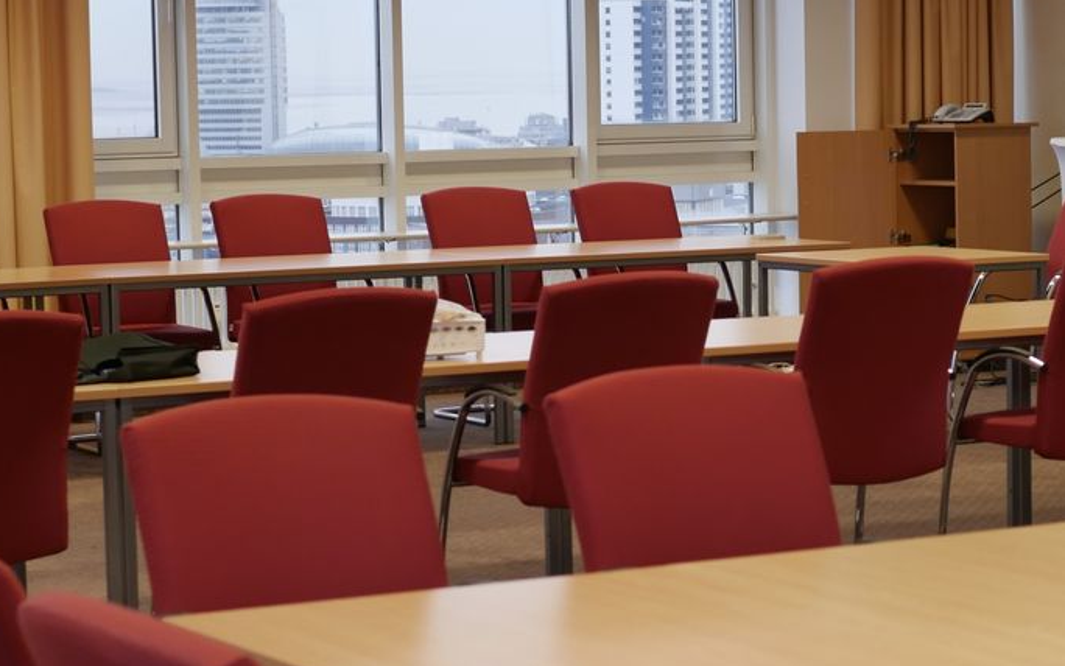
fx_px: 3455
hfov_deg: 17.5
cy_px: 461
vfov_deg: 11.0
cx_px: 750
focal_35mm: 119
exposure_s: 1/60
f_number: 2.8
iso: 320
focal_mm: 30
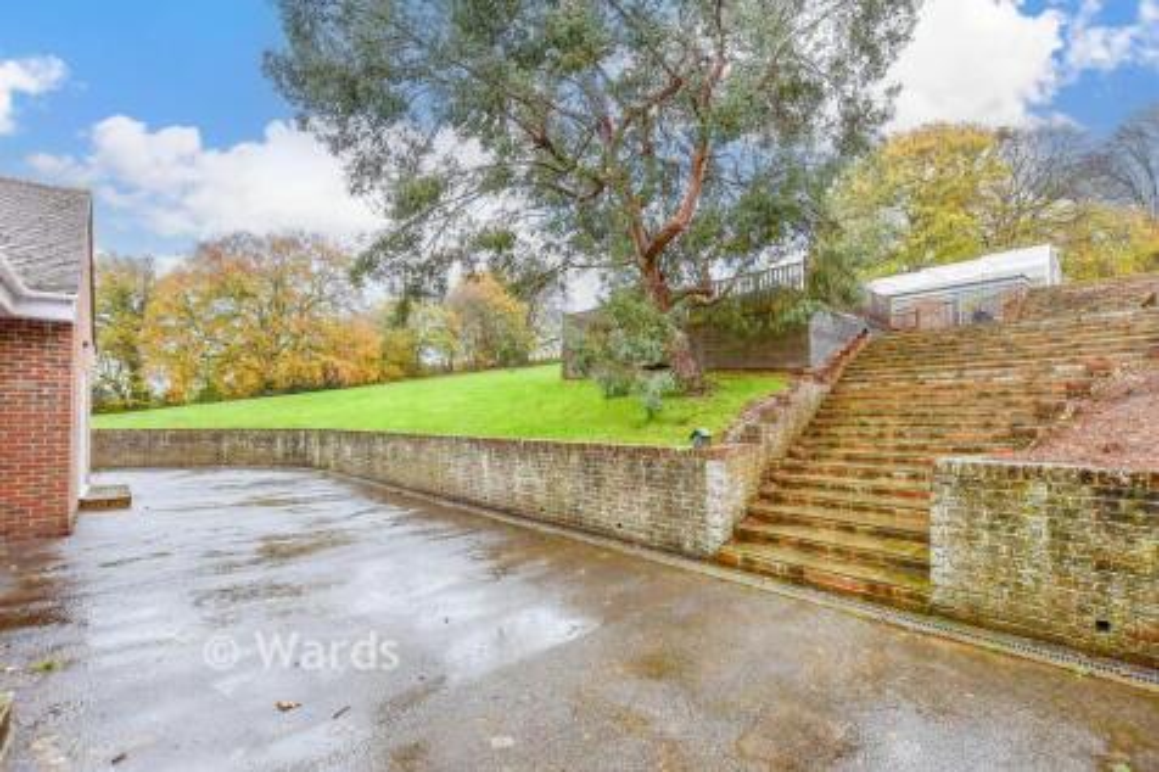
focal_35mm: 15
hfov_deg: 100.4
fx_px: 483
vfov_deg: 77.3
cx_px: 580
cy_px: 386
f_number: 8
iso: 320
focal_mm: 10
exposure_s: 1/125
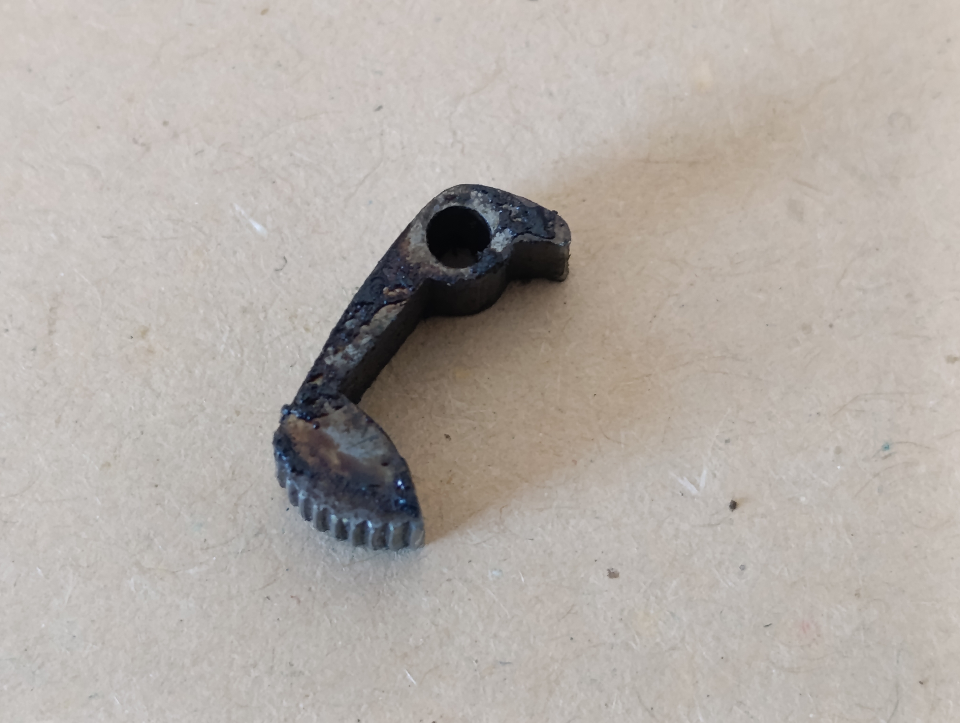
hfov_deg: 21.3
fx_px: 2555
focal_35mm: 92
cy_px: 362
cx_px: 480
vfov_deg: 16.1
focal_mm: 6.14
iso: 1000
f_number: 1.6
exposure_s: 1/50
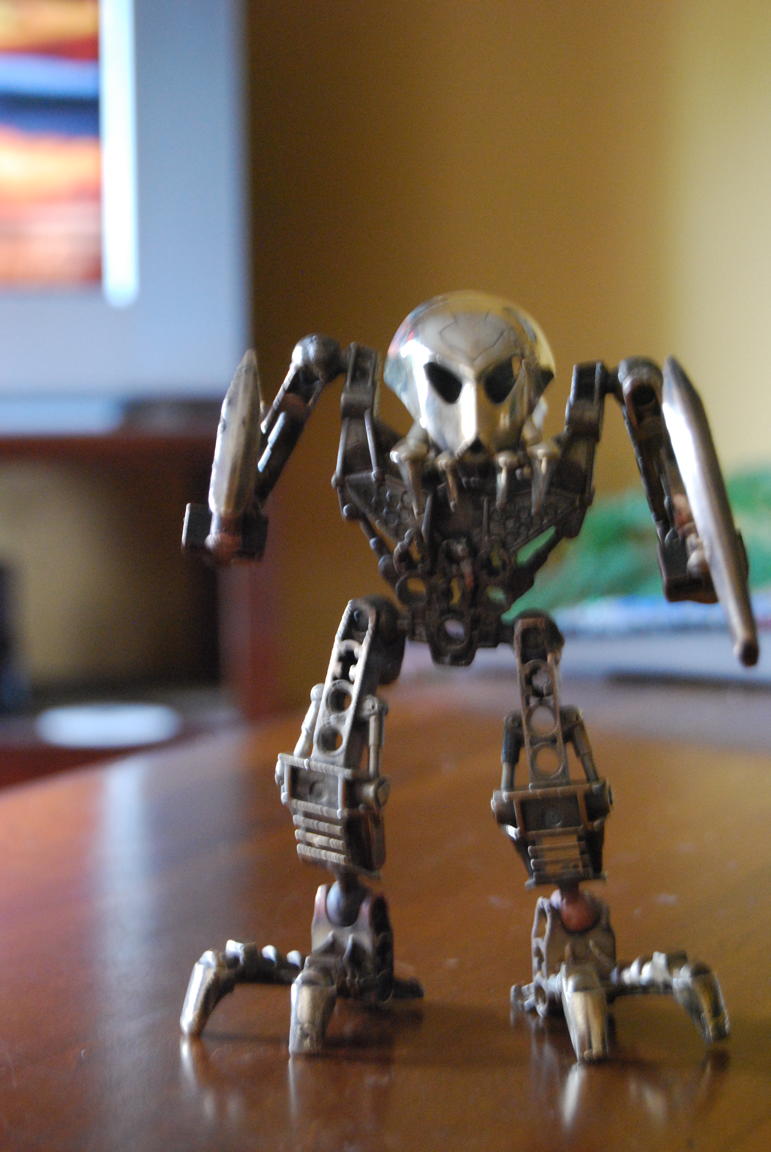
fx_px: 2643
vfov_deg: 24.6
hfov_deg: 16.6
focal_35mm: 82
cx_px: 386
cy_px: 576
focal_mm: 55
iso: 1600
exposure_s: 1/13
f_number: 5.6
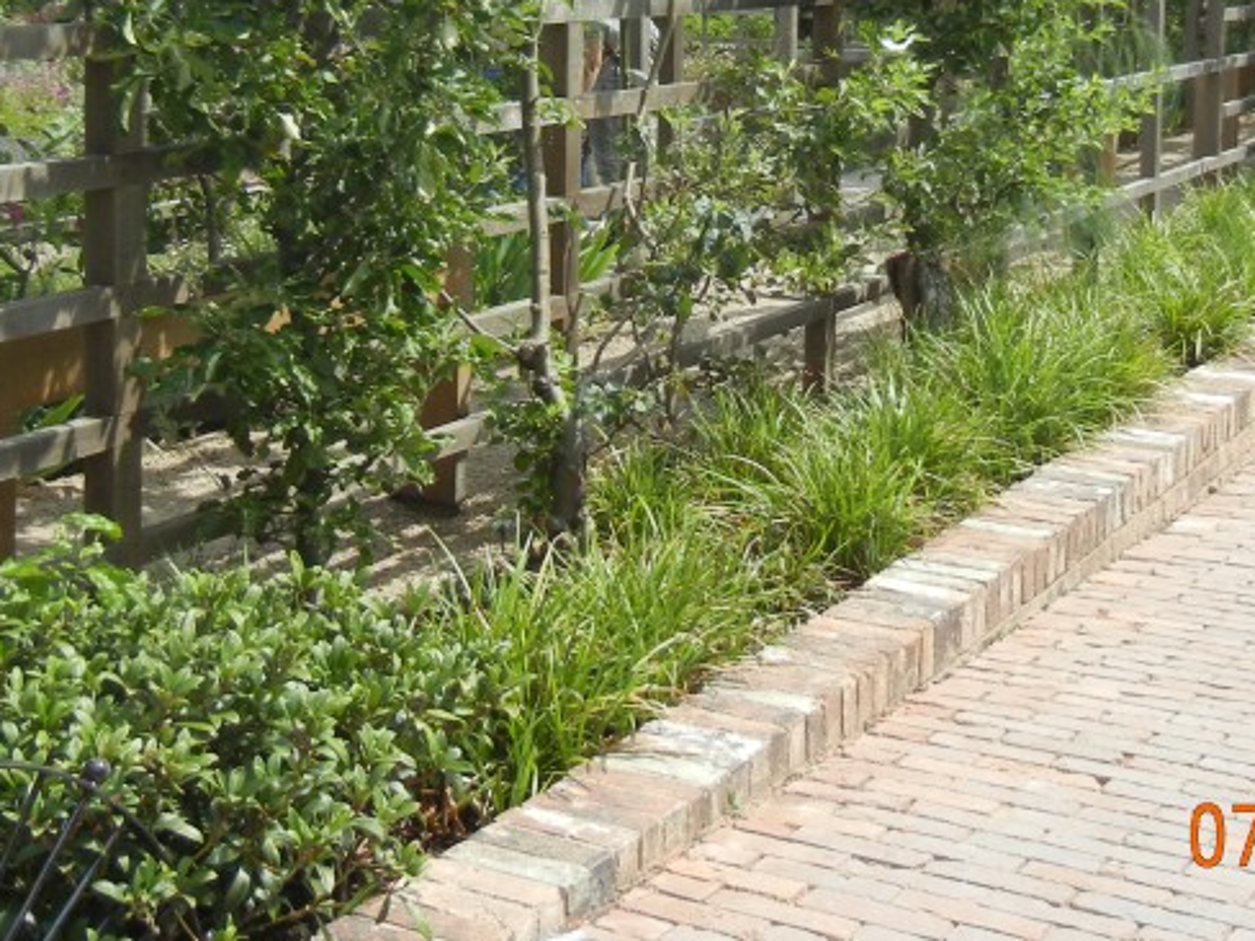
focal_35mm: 63
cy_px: 54
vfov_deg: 22.6
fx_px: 2284
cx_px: 682
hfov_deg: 30.7
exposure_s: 1/246
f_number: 7
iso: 160
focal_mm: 5.4
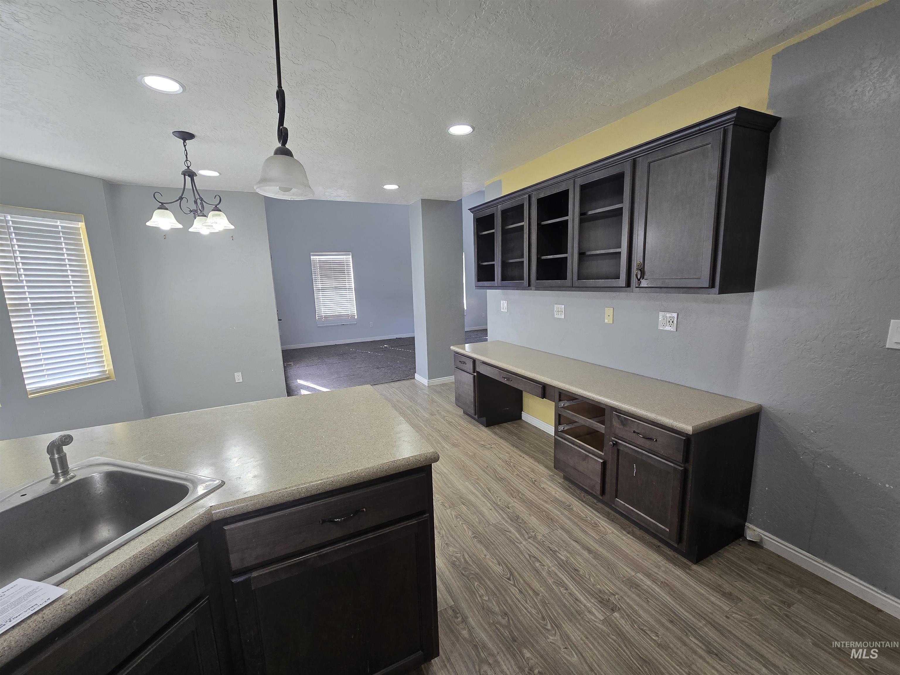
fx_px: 338
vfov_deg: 89.9
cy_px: 338
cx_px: 450
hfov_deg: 106.2
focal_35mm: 13
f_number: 2.2
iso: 125
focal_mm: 2.2
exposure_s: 1/60
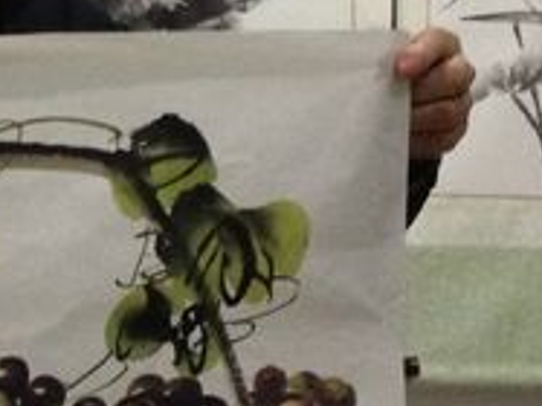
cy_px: 174
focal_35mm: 142
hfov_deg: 13.5
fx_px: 2222
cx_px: -139
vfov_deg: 10.4
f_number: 2.4
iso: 250
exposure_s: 1/20
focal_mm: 4.28
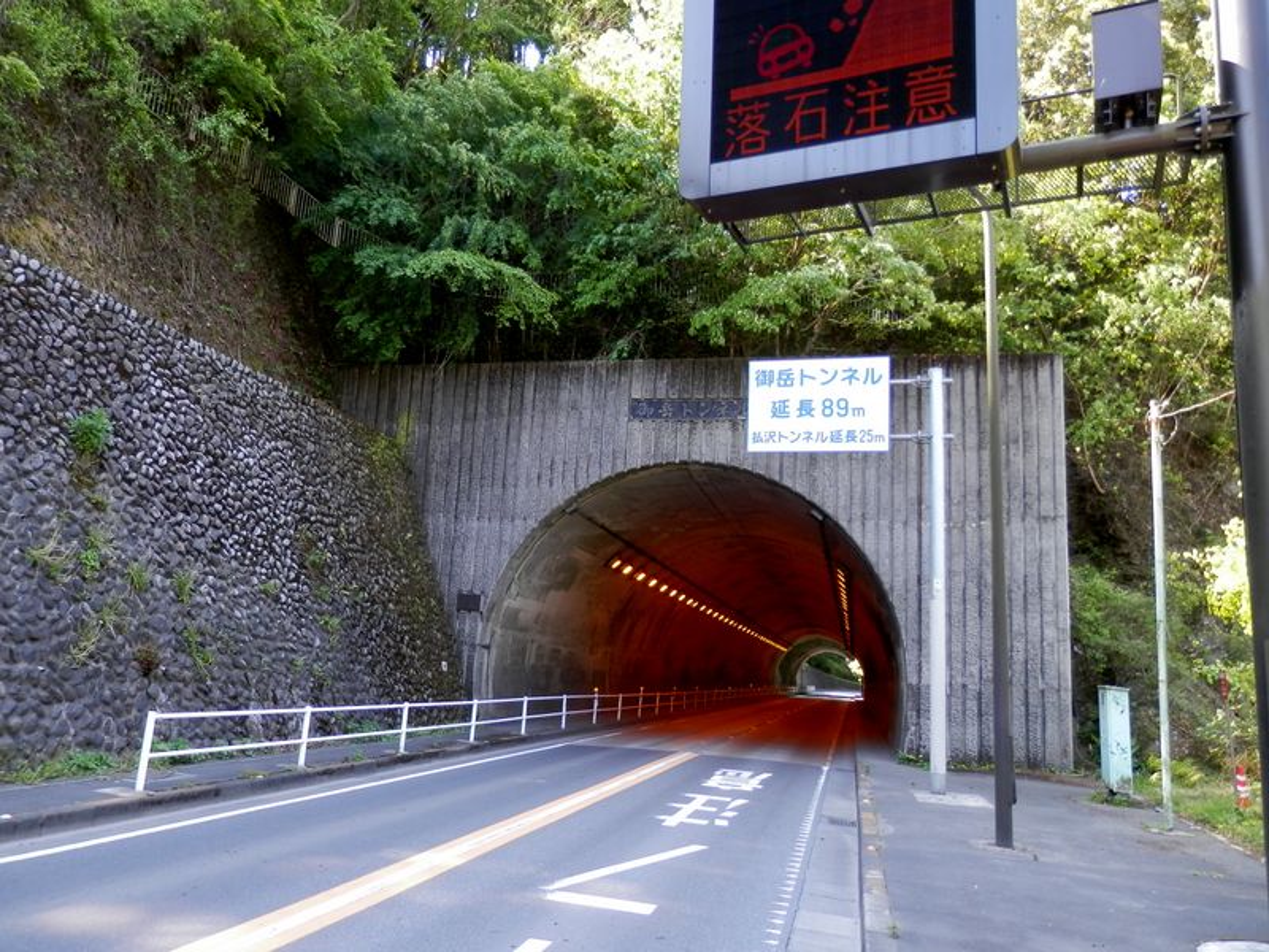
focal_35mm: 25
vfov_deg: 54.9
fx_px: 916
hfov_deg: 69.4
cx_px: 634
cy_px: 476
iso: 80
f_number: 3
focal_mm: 4.5
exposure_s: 1/50
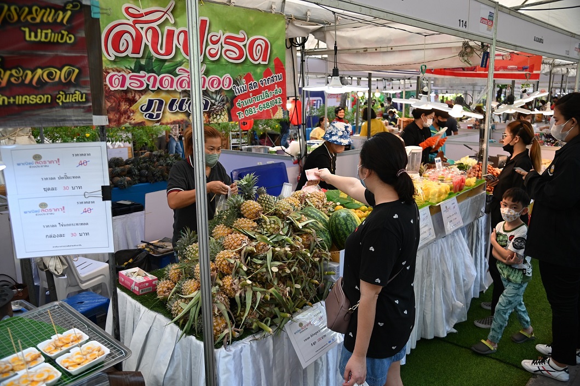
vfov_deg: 43.6
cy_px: 193
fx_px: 483
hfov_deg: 62.0
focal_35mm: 30
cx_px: 290
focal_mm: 30
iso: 640
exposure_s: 1/400
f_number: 4
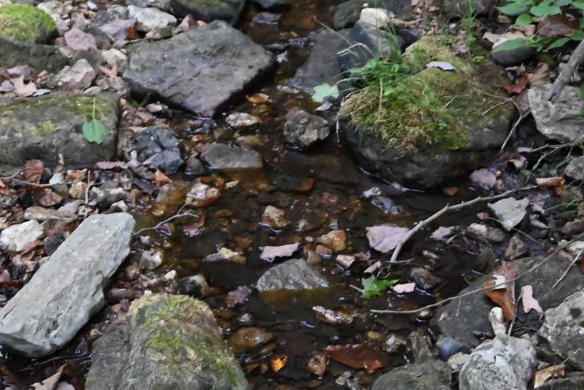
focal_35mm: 86
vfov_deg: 15.2
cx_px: 157
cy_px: -108
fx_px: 1395
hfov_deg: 23.4
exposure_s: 1/125
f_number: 4
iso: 2500
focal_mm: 24
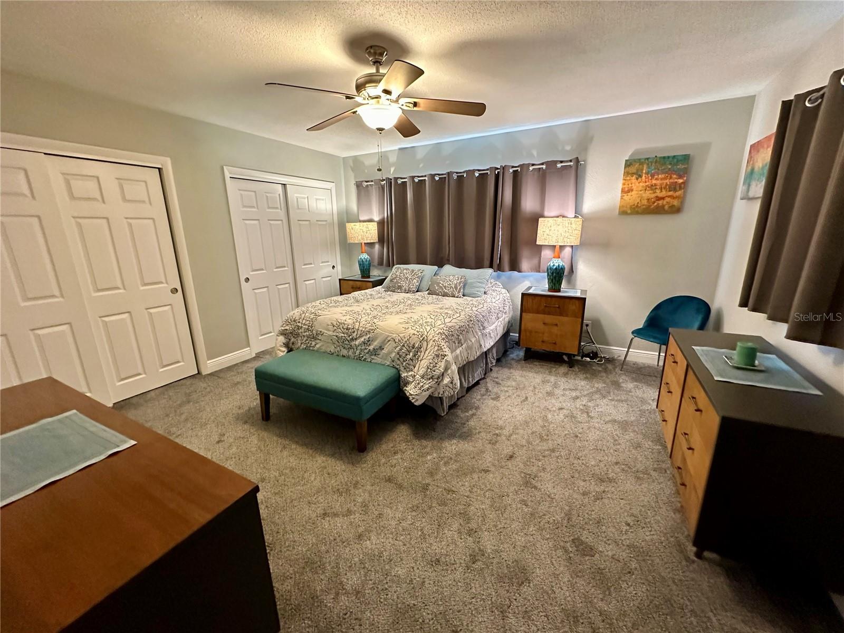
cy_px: 316
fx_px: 341
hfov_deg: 102.1
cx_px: 422
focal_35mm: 14
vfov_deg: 85.7
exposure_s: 1/60
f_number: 2.2
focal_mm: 2.22
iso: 800
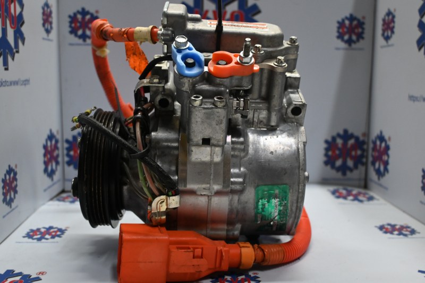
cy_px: 142
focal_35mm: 38
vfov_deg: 35.5
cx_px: 212
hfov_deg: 51.3
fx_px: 443
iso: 1000
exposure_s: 1/125
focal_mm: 25
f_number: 4.2
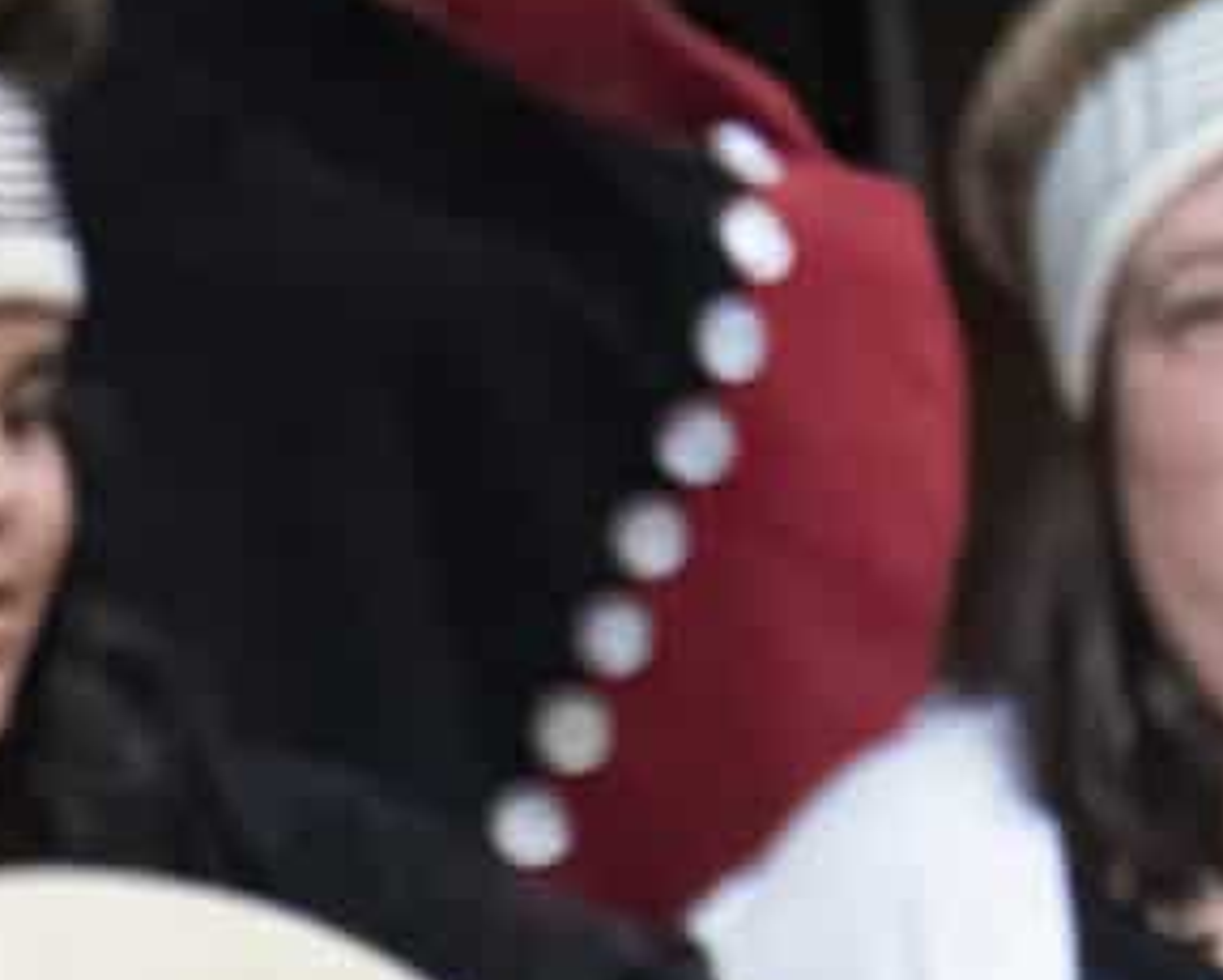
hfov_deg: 2.7
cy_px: 4171
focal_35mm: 711
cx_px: -1707
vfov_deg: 2.1
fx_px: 25753
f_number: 5
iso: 12800
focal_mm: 85
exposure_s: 1/125
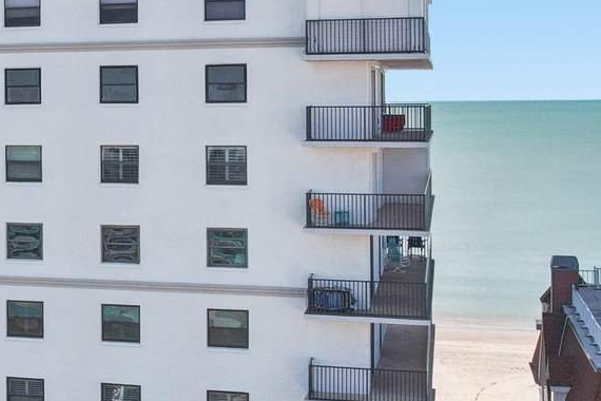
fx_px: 1319
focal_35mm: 79
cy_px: 65
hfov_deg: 23.2
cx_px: -148
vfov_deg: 17.1
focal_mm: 8.4
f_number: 2.8
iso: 400
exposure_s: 1/1000
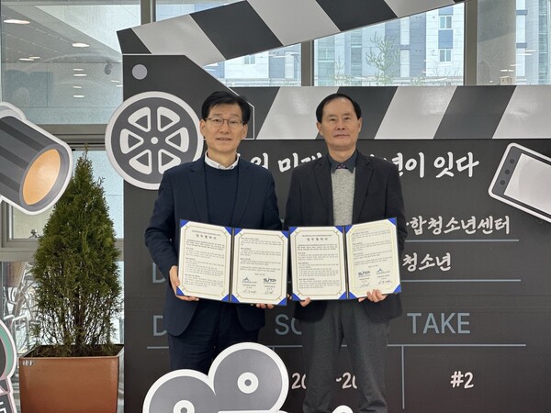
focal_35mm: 77
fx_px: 1226
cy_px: 206
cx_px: 276
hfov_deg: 25.3
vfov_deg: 19.1
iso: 125
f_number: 2.8
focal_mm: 9
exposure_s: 1/40
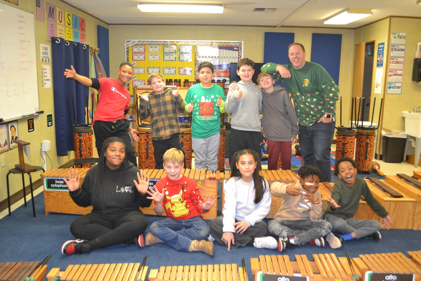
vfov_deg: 40.0
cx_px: 210
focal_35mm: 33
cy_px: 140
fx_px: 386
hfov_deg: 57.2
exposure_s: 1/60
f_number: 3.8
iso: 1250
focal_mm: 22
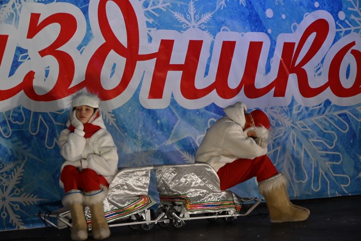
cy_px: 120
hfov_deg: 20.6
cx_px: 180
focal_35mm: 99
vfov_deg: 13.8
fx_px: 993
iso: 3200
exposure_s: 1/400
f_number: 5.3
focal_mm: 66
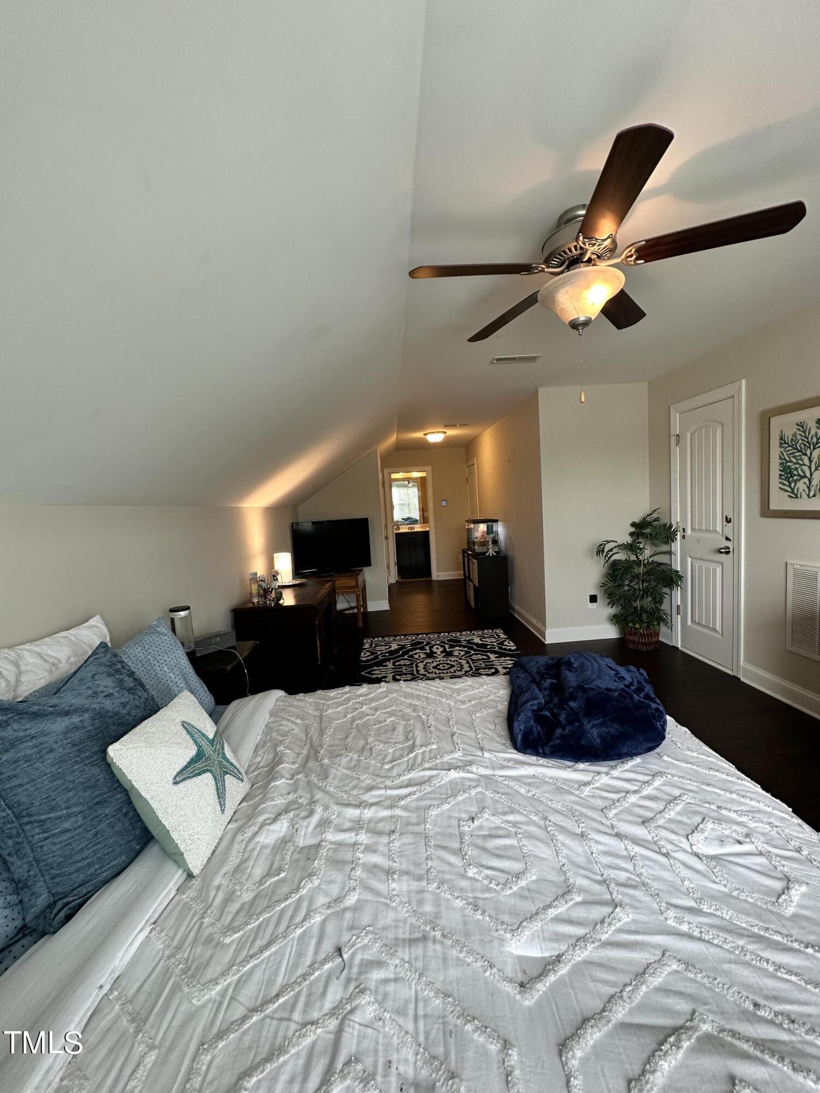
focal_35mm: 14
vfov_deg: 102.1
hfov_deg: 85.7
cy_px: 546
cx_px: 410
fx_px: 442
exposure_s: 1/120
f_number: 2.2
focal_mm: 2.22
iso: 200
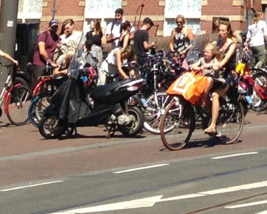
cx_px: 414
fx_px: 1478
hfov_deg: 10.0
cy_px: -329
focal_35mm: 187
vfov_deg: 7.6
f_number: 2.4
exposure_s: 1/1355
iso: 50
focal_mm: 4.12
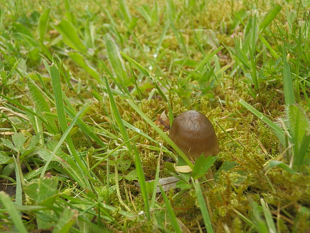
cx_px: 155
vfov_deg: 38.7
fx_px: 331
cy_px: 116
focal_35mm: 37
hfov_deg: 50.1
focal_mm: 6.7
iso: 160
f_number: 3.9
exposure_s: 1/320
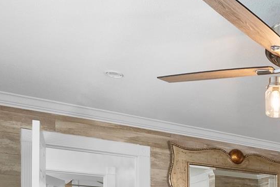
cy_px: 244
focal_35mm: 47
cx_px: 326
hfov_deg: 34.5
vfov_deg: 24.8
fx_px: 365
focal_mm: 16
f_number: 8
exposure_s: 1/50
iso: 640
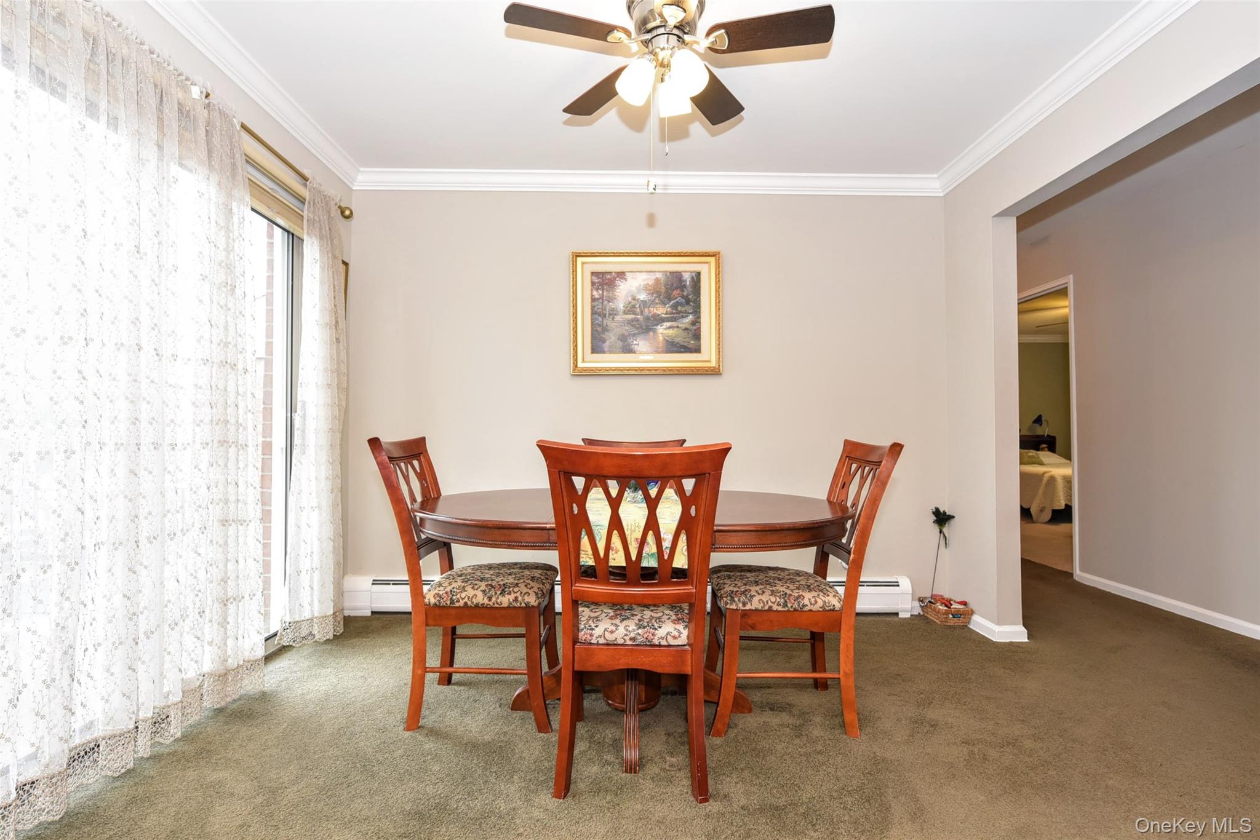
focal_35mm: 18
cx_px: 630
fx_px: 630
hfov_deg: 90.0
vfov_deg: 67.4
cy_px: 420
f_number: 4.5
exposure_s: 1/80
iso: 800
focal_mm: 18
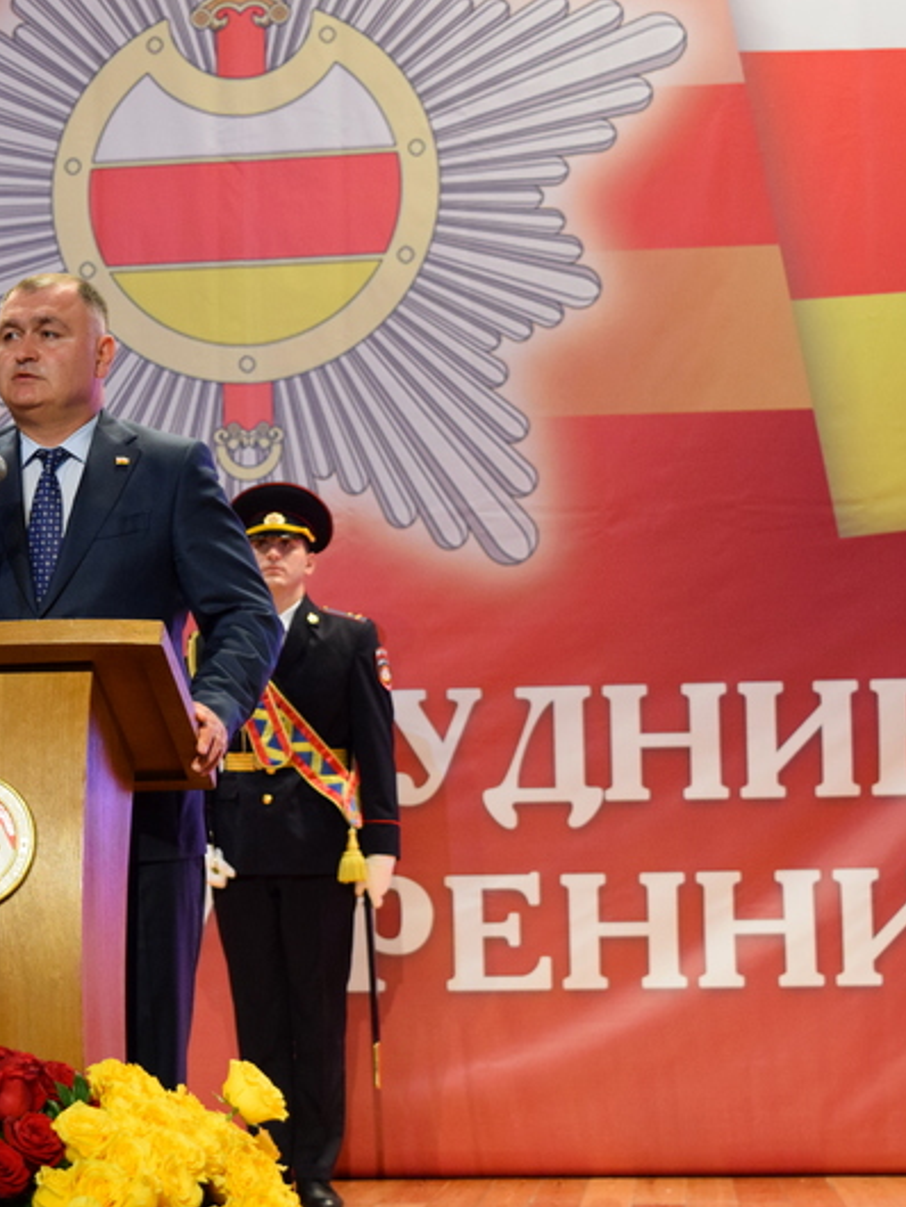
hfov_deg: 16.7
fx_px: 3034
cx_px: 46
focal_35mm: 87
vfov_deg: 22.5
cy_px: 605
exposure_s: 1/60
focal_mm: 40
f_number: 5
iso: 1800
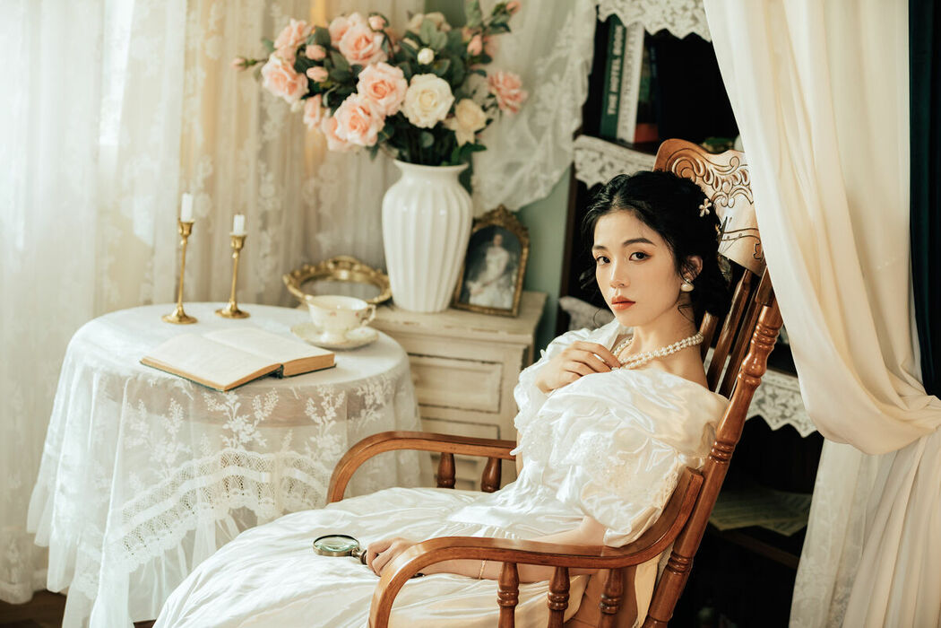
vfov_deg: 17.3
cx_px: 470
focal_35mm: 79
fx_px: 2065
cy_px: 314
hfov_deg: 25.7
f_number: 2.8
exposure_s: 1/200
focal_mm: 80
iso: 640
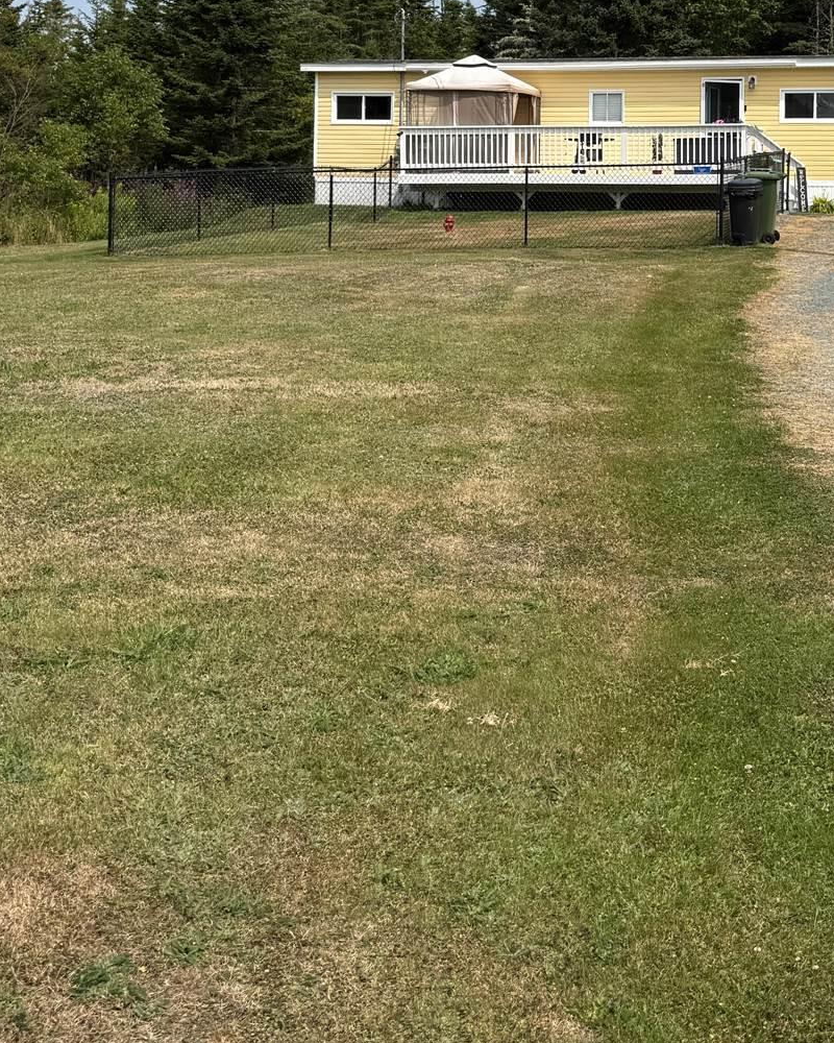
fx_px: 1666
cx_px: 630
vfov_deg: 33.5
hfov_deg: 27.7
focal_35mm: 54
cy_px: 180
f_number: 1.78
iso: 80
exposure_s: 1/5714
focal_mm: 6.76
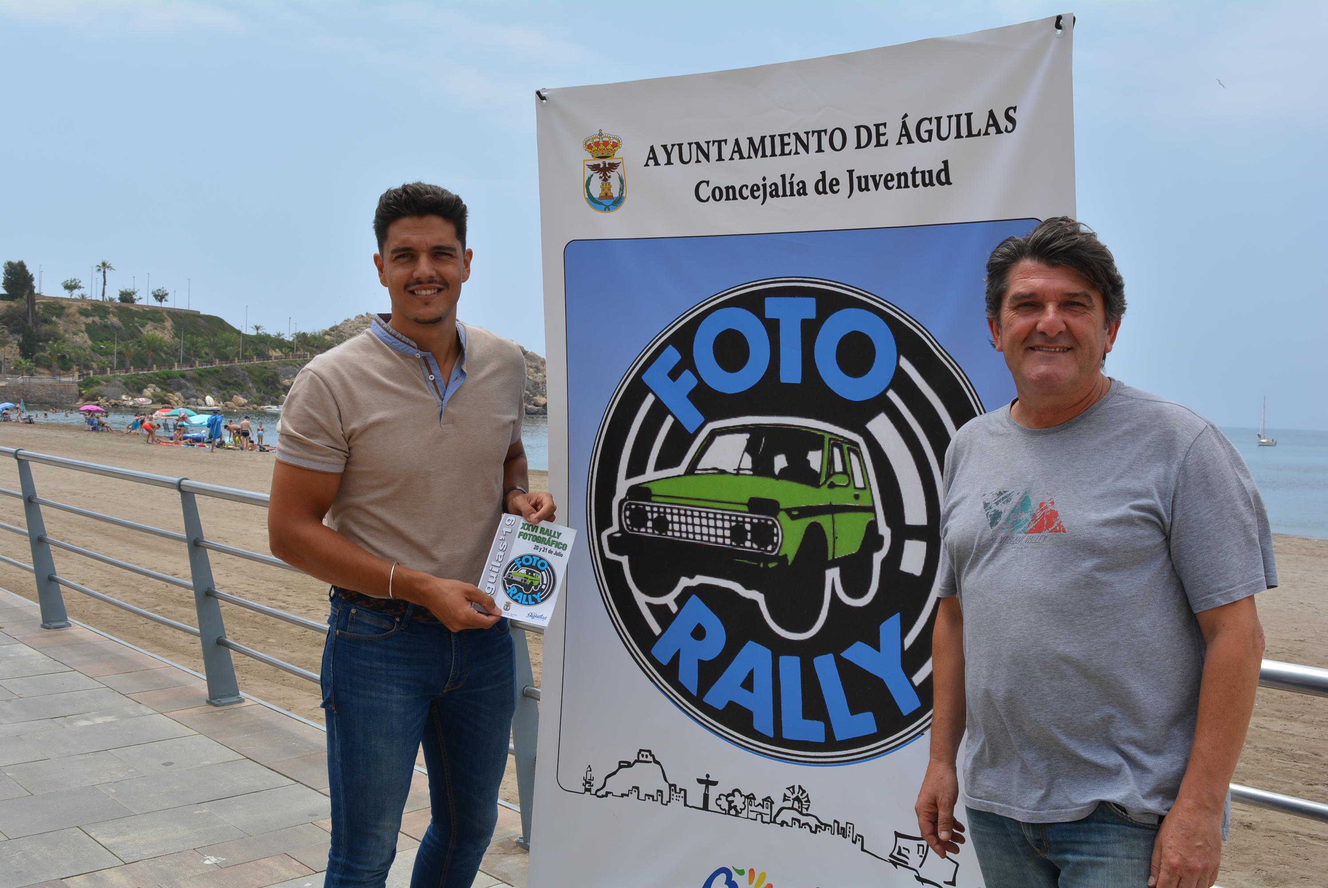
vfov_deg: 36.9
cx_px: 664
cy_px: 444
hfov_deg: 53.1
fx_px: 1329
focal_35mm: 36
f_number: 9
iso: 100
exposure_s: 1/320
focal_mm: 24
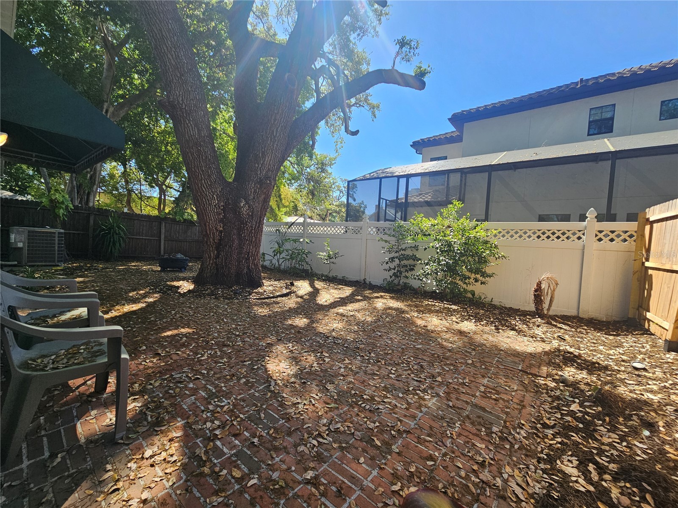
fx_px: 255
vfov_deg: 89.9
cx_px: 339
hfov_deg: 106.2
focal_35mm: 13
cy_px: 254
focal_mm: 2.2
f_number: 2.2
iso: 50
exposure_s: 1/638
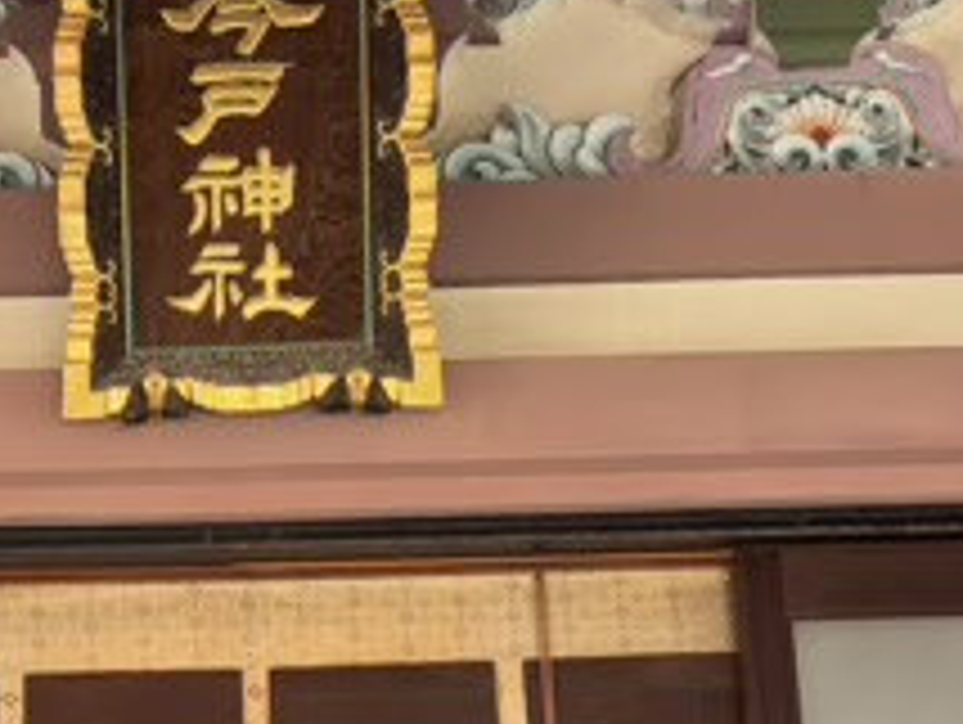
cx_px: 166
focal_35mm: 85
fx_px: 2367
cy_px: 897
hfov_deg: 22.6
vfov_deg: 16.6
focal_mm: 5.96
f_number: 1.6
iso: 125
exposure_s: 1/121
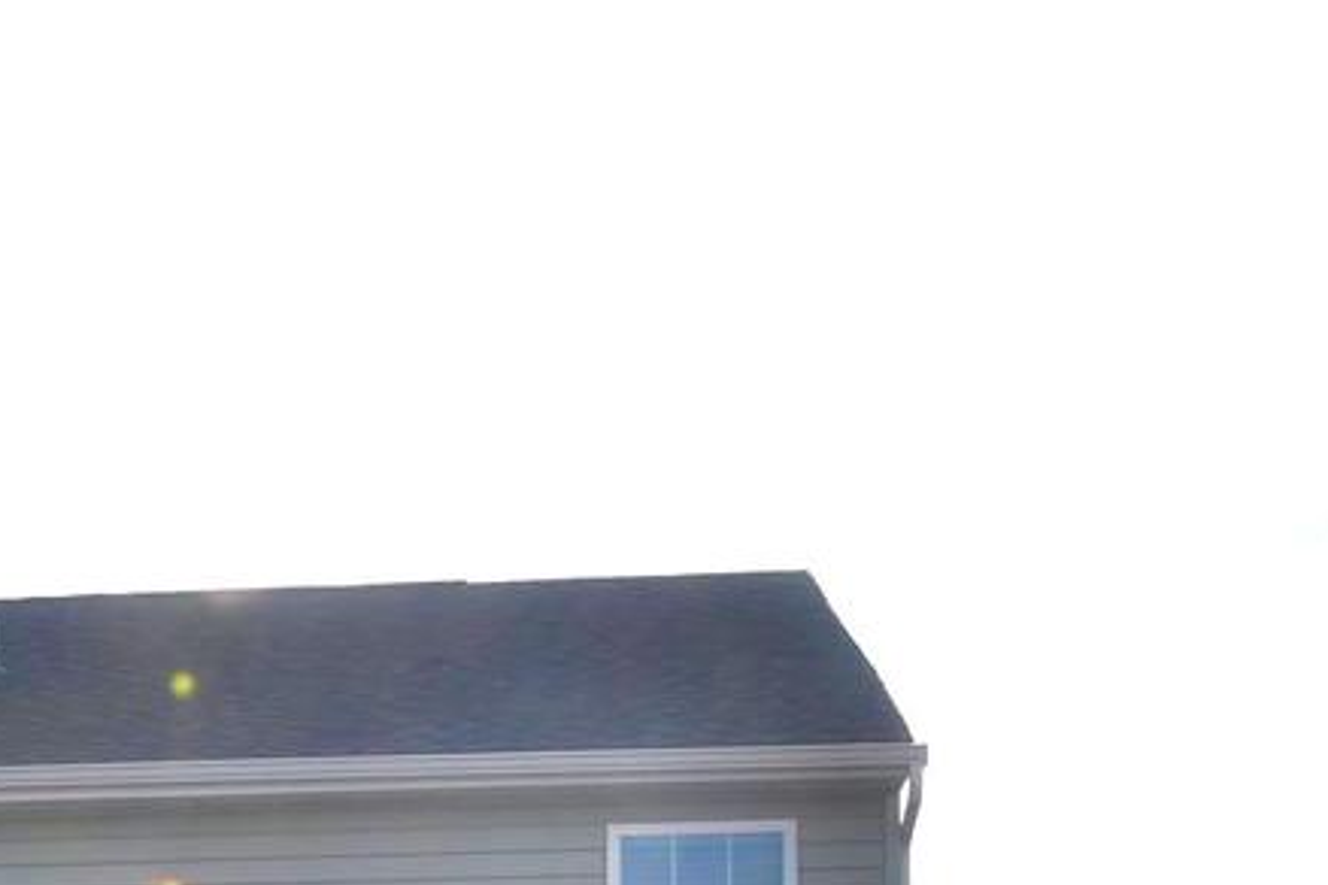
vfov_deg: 13.6
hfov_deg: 21.1
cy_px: 1397
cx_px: 30
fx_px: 3454
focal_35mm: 94
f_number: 10
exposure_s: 1/400
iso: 200
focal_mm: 19
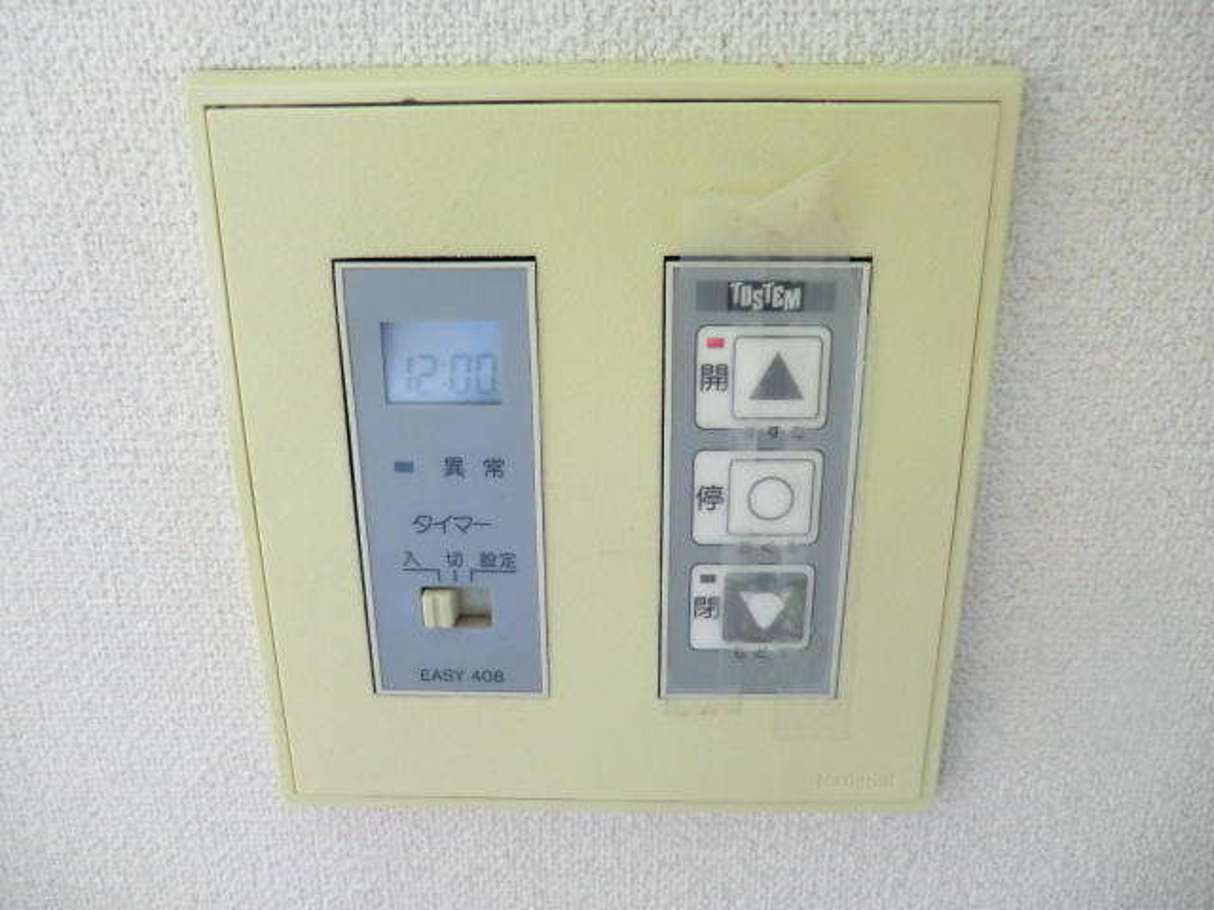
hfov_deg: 71.6
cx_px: 607
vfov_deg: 56.8
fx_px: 842
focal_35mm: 24
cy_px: 455
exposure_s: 1/60
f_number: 3.2
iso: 320
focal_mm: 4.3
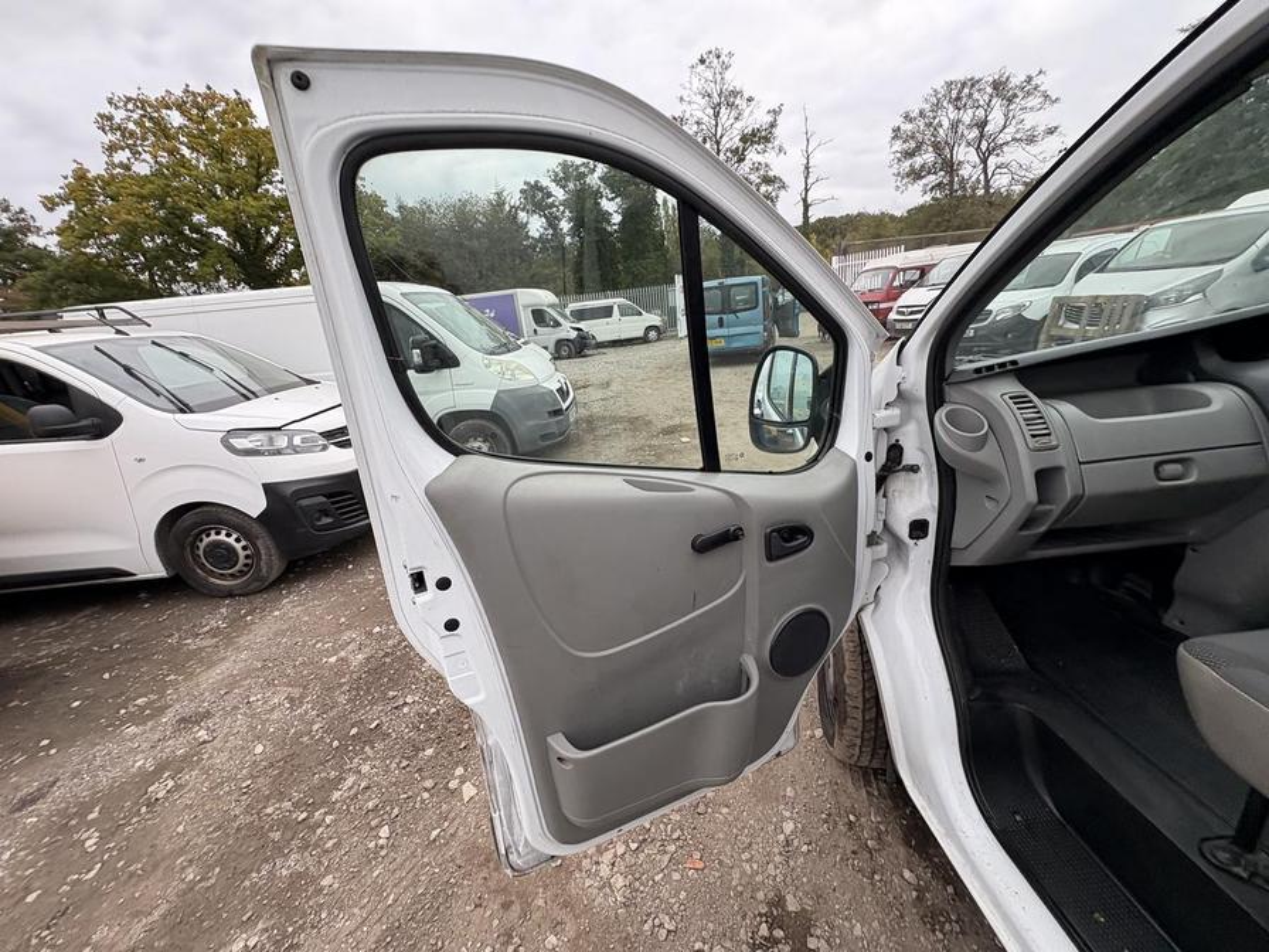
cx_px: 634
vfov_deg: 85.7
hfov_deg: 102.1
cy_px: 476
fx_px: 513
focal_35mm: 14
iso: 64
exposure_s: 1/99
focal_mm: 2.22
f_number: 2.2
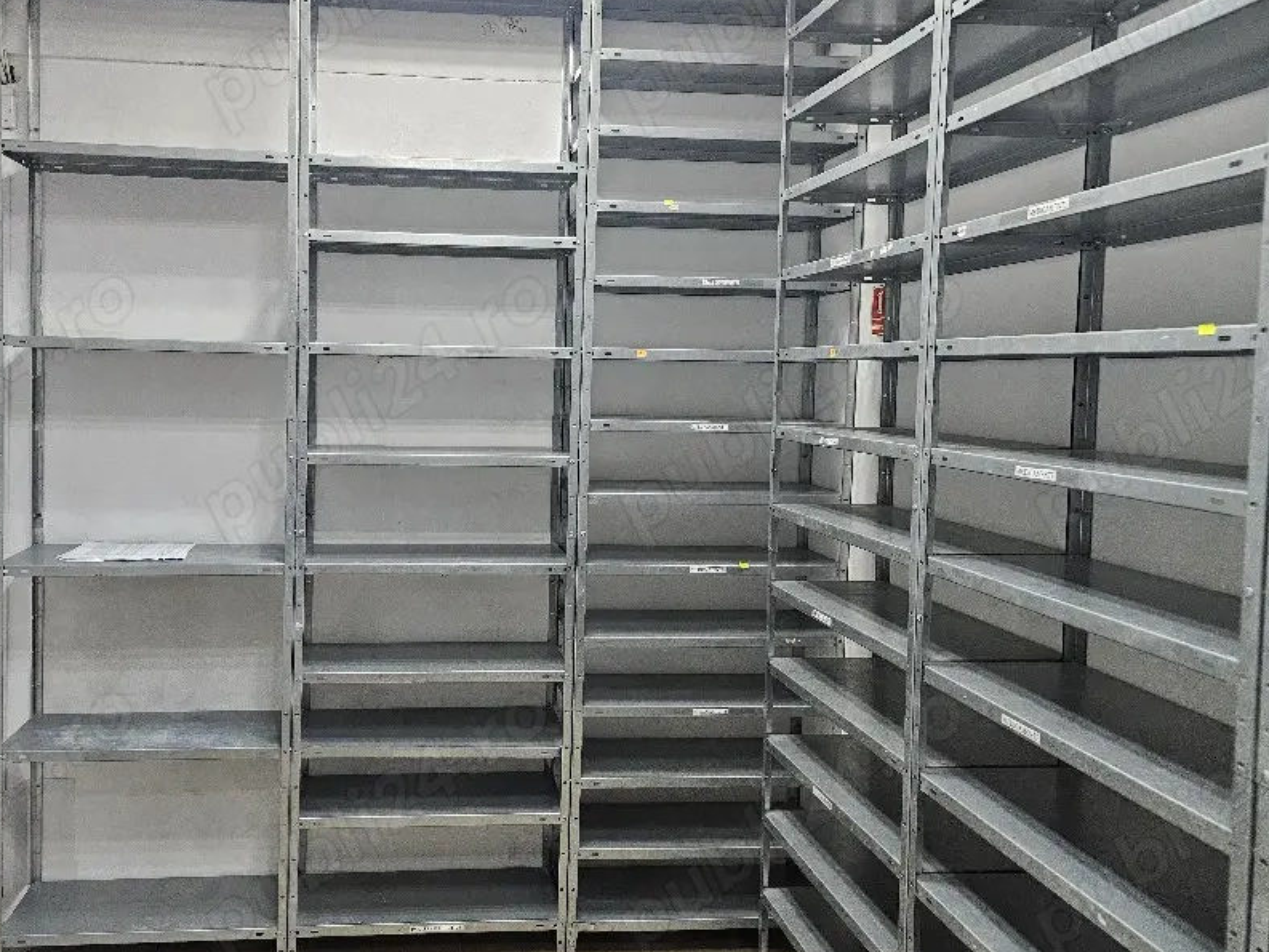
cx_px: 482
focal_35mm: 29
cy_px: 416
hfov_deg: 60.9
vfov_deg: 48.1
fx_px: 1063
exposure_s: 1/101
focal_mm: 6.3
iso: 500
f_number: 1.7
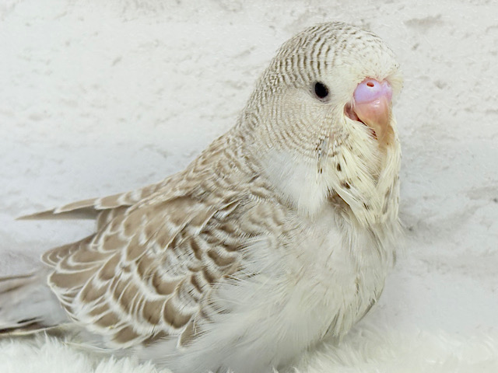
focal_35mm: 52
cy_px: 186
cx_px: 249
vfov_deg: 28.0
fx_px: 748
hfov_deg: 36.8
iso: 100
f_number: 1.6
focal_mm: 5.96
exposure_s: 1/100
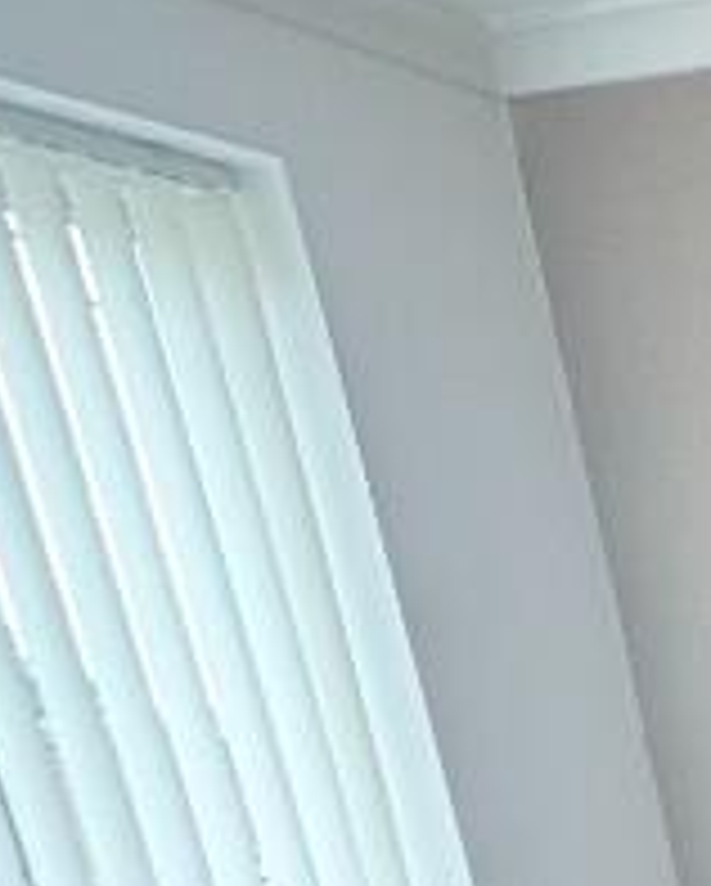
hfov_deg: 14.1
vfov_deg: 21.3
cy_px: 1417
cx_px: 1737
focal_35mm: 71
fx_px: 1865
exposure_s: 1/100
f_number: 2.2
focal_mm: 2.22
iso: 200
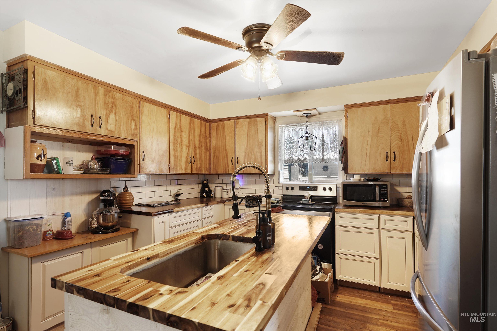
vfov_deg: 73.7
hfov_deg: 96.7
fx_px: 221
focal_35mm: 16
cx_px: 248
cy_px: 166
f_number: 7.1
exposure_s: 1/30
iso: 320
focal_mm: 16
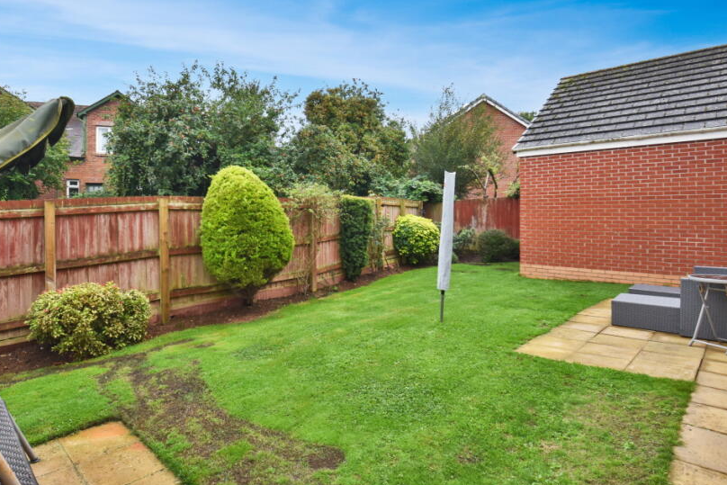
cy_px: 213
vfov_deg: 64.4
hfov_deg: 86.2
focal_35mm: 19
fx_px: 384
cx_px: 303
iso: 280
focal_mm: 10
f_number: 5
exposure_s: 1/200
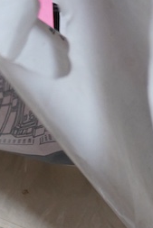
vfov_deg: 12.4
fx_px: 1019
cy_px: 310
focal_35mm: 160
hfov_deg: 8.3
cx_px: -103
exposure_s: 1/125
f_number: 3.5
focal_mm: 30
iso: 1250
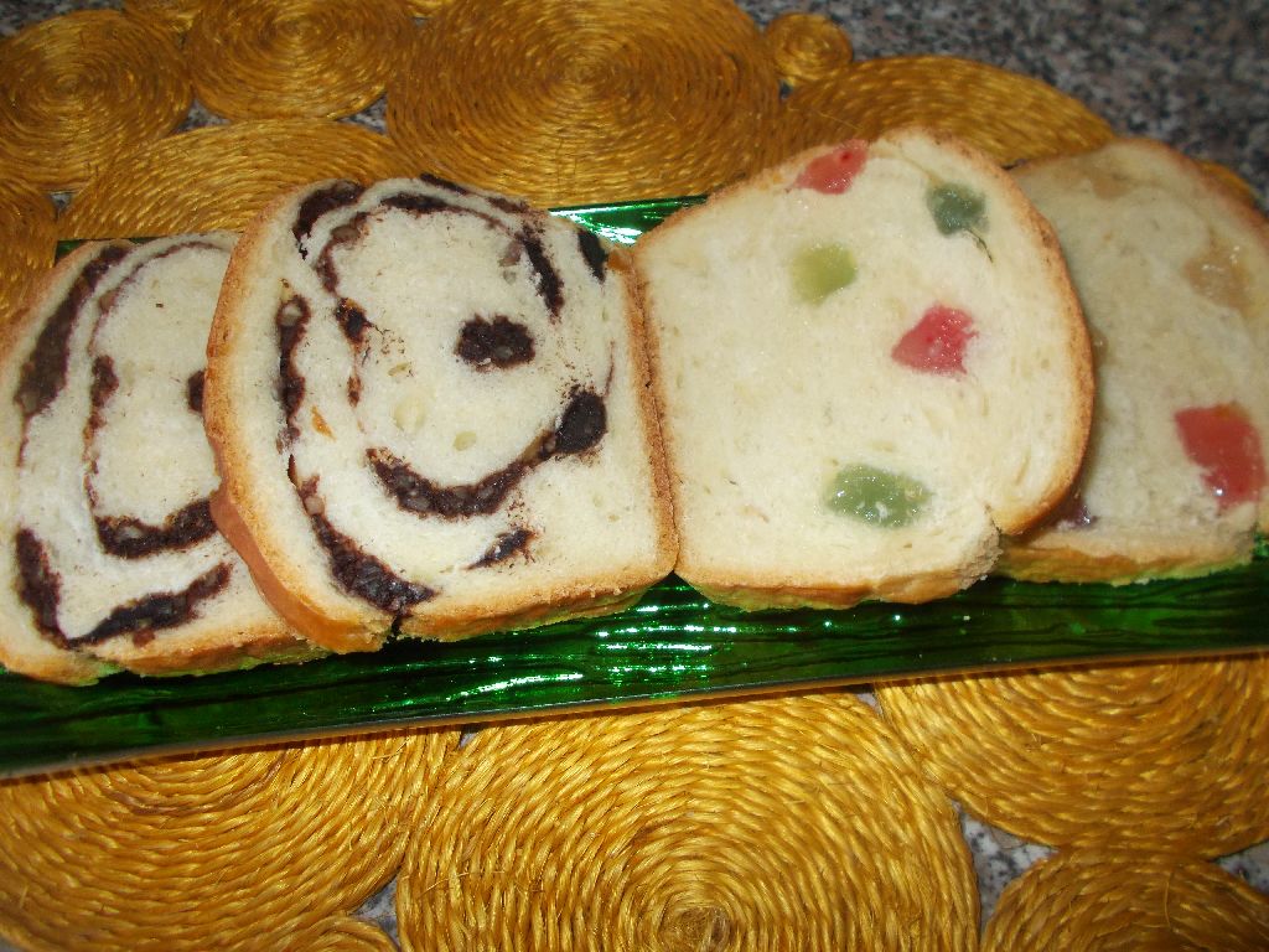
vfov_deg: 53.1
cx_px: 634
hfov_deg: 67.3
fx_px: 953
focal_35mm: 26
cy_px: 476
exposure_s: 1/25
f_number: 3.2
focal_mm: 4.6
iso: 200
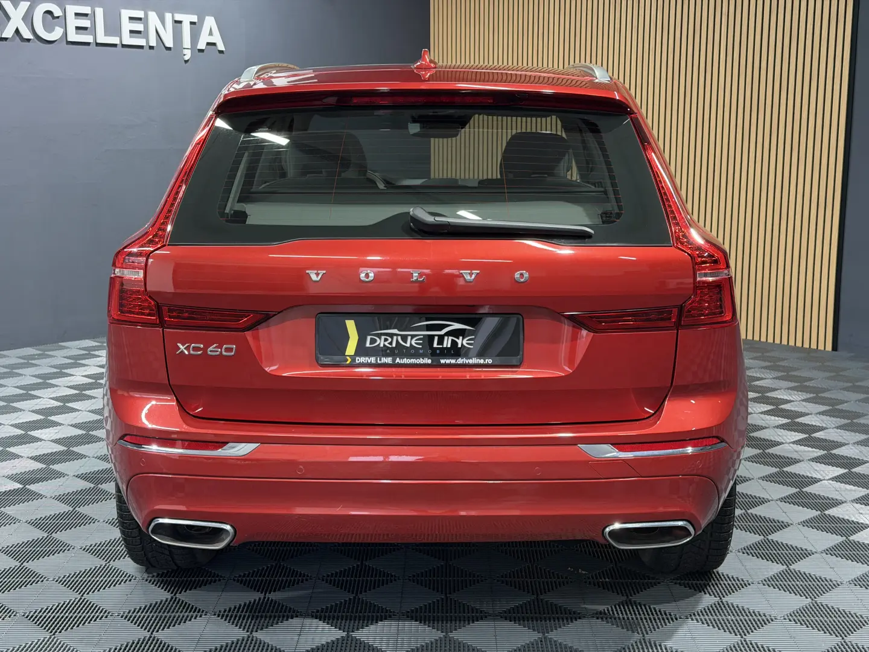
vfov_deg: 30.3
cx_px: 434
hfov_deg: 39.7
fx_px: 1205
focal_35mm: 48
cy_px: 326
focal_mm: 6.76
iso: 250
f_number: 1.78
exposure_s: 1/50
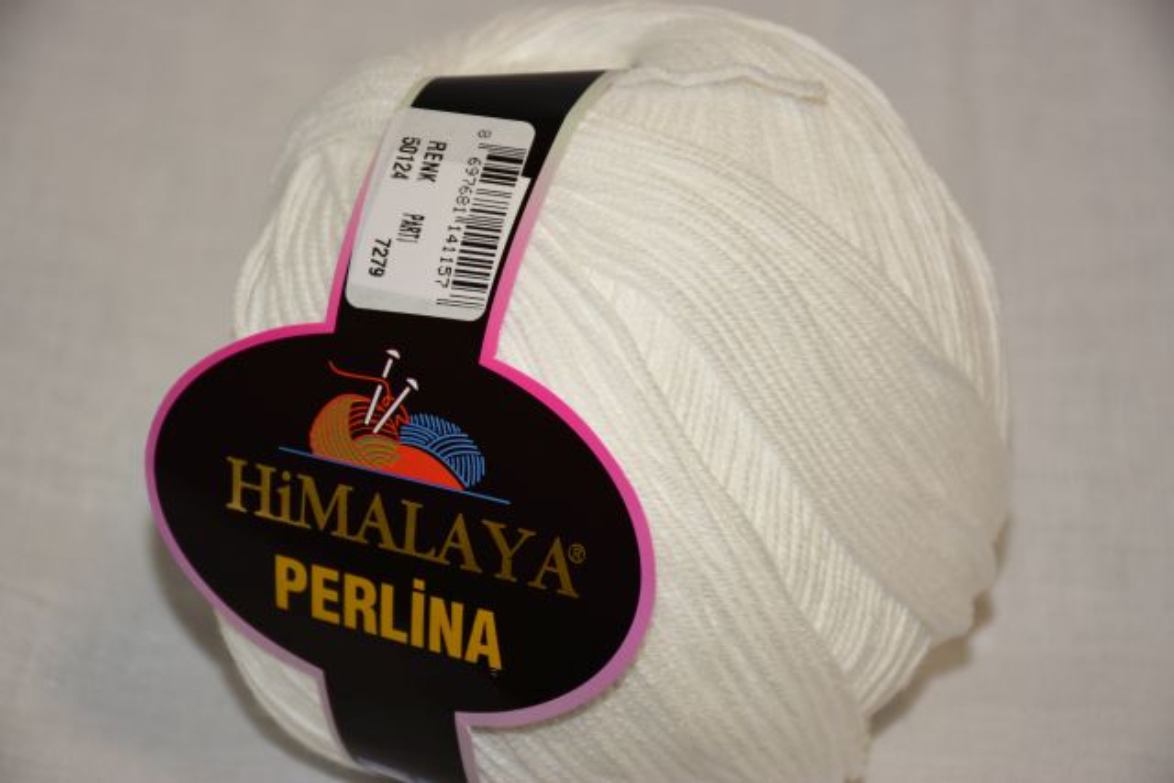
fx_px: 3914
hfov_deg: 17.1
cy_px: 392
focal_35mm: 120
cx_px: 587
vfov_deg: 11.4
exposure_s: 1/60
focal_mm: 80
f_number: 5.3
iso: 320
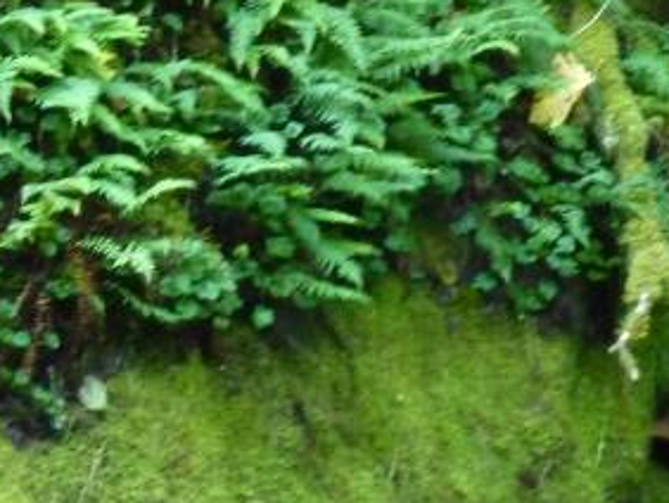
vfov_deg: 4.1
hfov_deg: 5.4
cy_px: 211
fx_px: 7021
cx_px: -178
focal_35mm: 363
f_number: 4.4
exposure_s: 1/15
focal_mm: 21
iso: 800
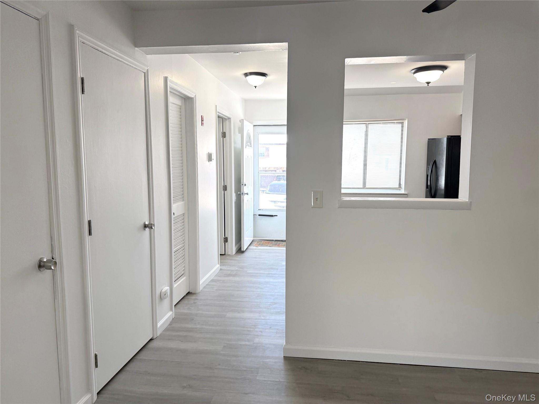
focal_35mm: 24
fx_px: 374
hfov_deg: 71.6
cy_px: 202
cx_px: 270
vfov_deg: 56.8
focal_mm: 6.76
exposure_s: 1/395
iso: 100
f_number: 1.78
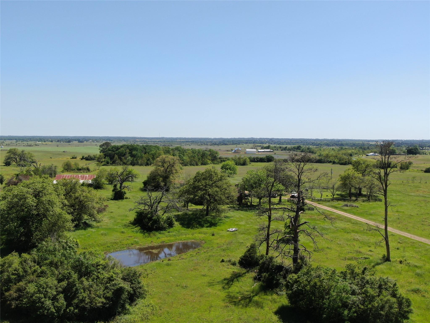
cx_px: 215
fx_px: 497
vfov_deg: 36.0
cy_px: 162
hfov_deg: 46.8
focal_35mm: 40
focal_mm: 6.92
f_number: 3.5
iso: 100
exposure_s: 1/1000
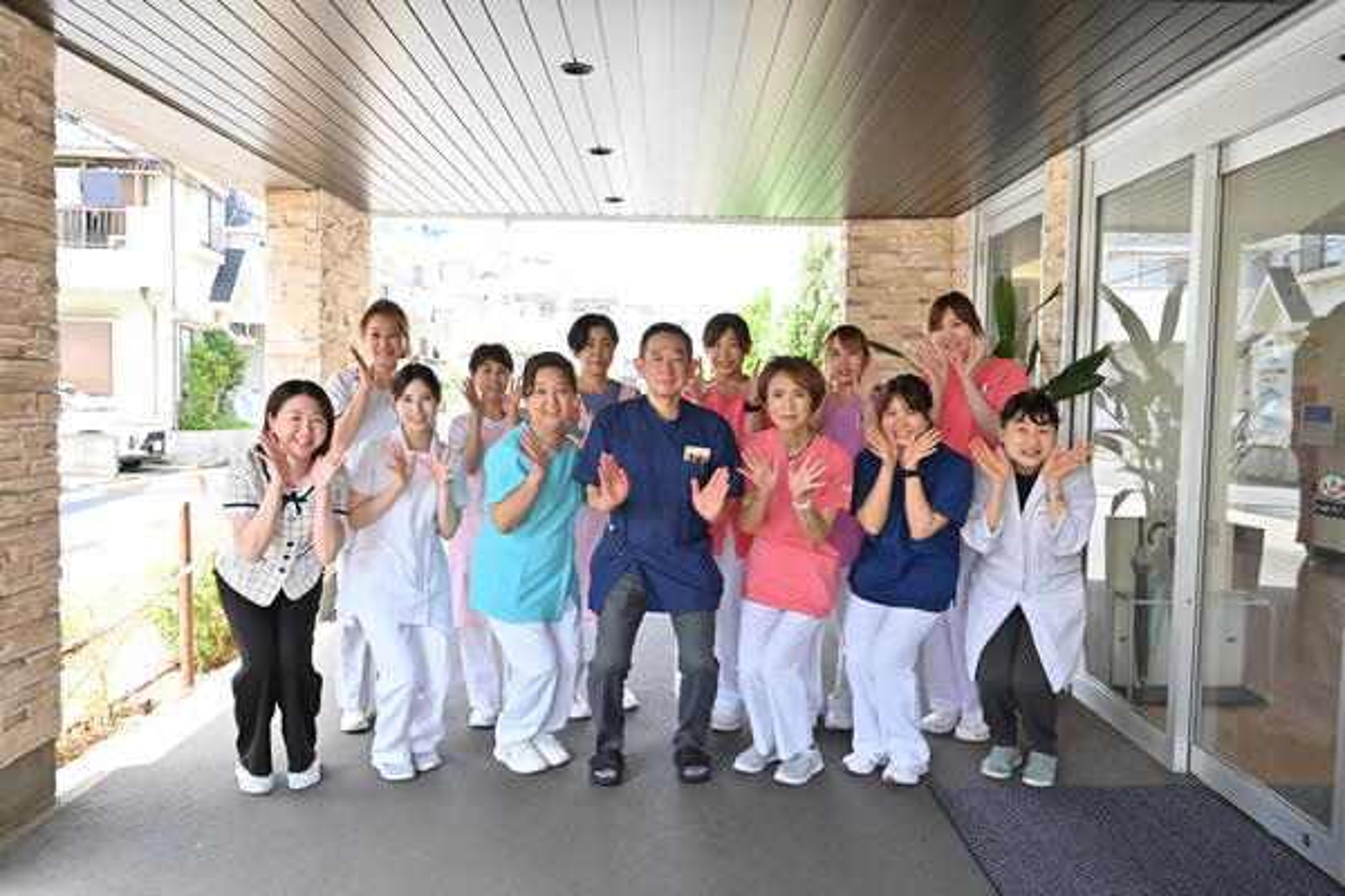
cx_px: 672
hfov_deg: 65.5
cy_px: 448
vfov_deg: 46.4
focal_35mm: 28
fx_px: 1046
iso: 500
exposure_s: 1/160
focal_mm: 28
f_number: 6.3
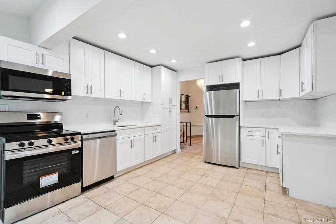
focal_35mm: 16
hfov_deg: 96.7
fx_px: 149
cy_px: 112
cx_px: 168
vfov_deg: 73.8
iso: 500
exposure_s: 1/80
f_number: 5.6
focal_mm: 16
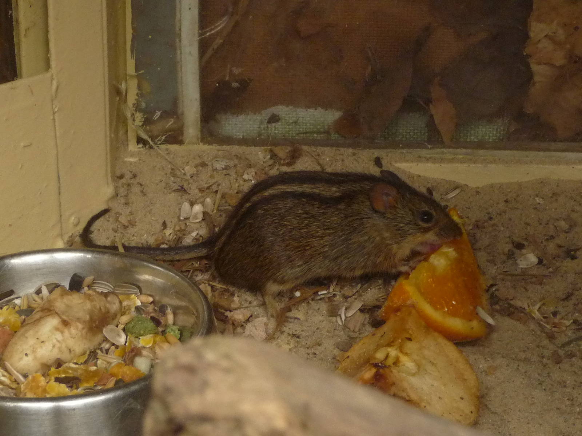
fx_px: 2034
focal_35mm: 121
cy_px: 218
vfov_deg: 12.2
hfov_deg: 16.3
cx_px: 291
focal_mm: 12.2
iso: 320
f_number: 4.6
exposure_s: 1/80
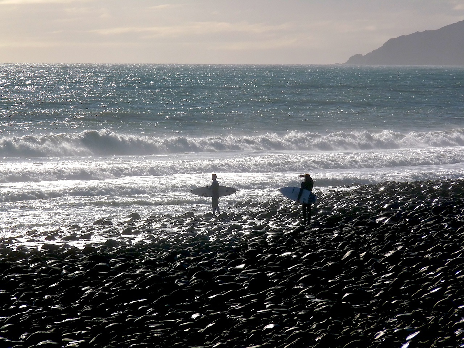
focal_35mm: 314
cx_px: 232
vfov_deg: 4.7
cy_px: 174
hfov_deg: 6.3
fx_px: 4209
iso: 100
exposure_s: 1/1300
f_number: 8
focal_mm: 55.8
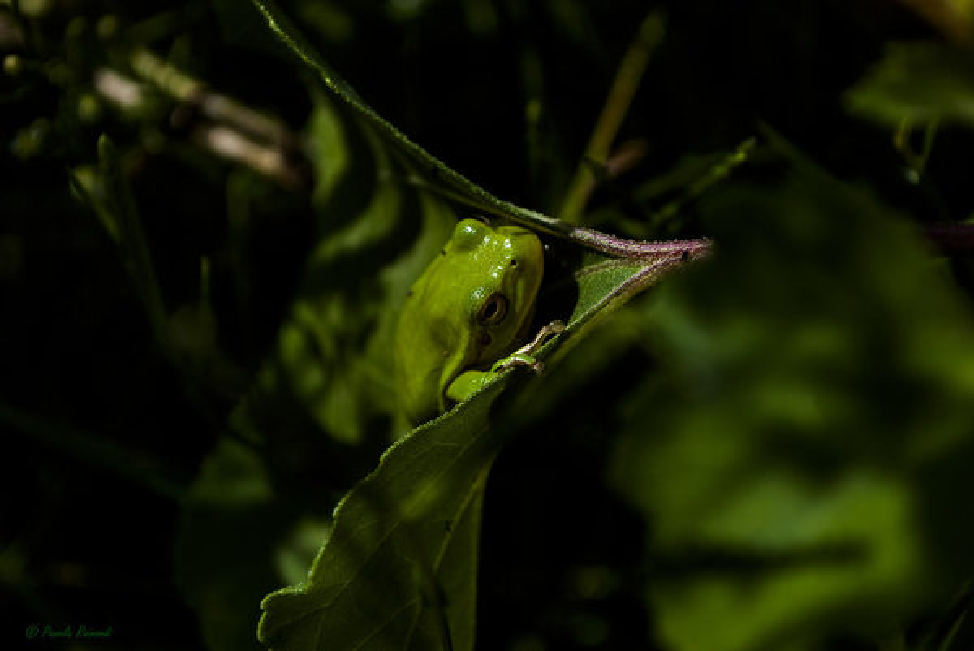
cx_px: 487
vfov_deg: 16.6
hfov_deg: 24.6
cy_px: 326
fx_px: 2234
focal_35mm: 82
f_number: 5.6
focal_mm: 55
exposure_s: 1/640
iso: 100
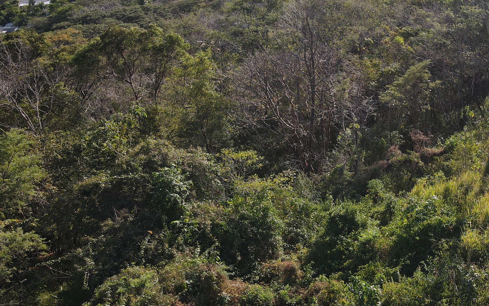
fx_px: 533
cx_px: 356
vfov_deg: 31.7
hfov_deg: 47.7
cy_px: 97
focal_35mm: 40
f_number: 2.8
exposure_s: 1/400
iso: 100
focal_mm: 4.5
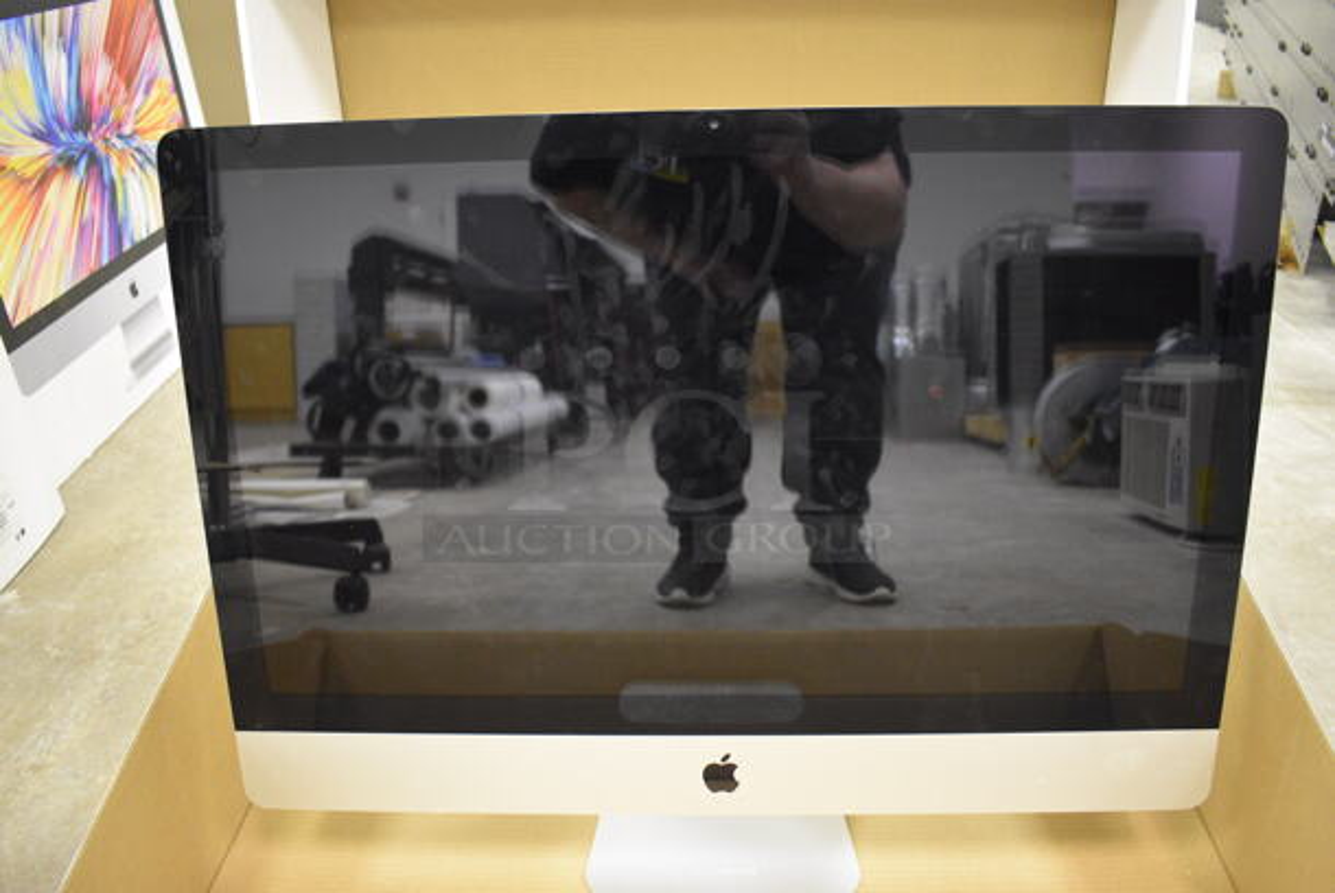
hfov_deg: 61.9
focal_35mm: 30
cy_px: 446
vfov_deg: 43.7
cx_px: 668
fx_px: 1114
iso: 2500
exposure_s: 1/30
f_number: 3.5
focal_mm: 20
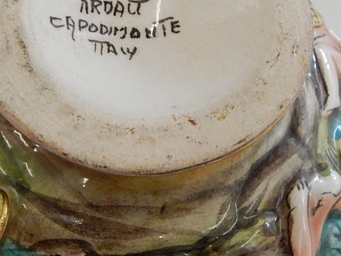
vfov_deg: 13.5
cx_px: 115
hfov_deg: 17.8
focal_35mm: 110
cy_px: 95
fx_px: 1084
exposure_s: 1/100
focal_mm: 8.6
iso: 400
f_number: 3.7
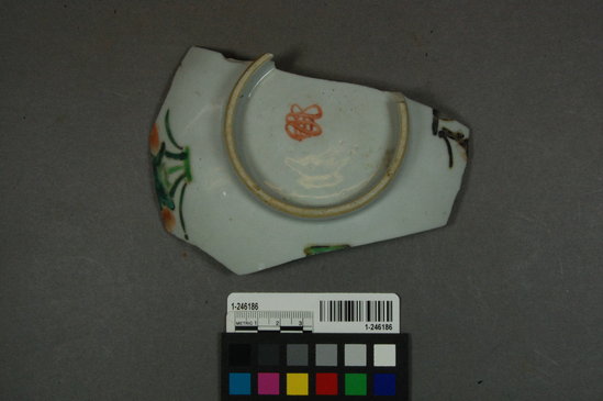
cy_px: 200
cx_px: 302
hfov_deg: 37.9
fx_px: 879
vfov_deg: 25.7
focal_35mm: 52
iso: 1600
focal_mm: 35
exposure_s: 1/50
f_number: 29
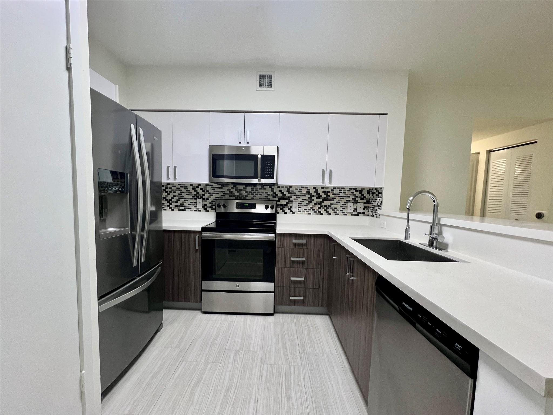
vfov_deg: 89.9
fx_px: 208
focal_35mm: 13
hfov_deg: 106.2
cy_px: 208
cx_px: 276
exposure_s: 1/120
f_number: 1.8
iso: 200
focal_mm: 1.57
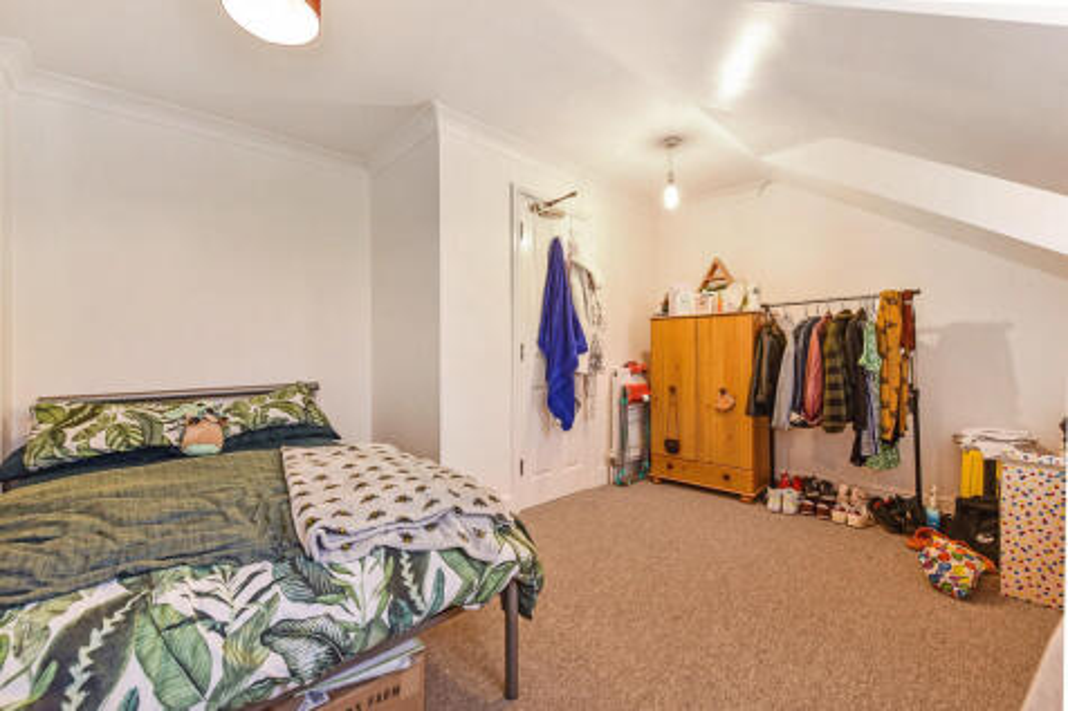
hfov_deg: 104.3
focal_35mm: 14
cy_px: 356
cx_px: 534
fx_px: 415
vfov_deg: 81.2
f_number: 8
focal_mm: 14
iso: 400
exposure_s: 1/6
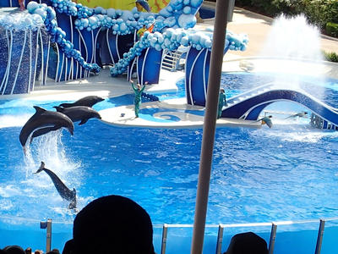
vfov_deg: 46.8
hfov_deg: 60.0
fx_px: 293
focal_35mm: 30
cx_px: 169
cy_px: 127
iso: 200
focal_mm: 5.5
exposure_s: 1/1600
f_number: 3.2
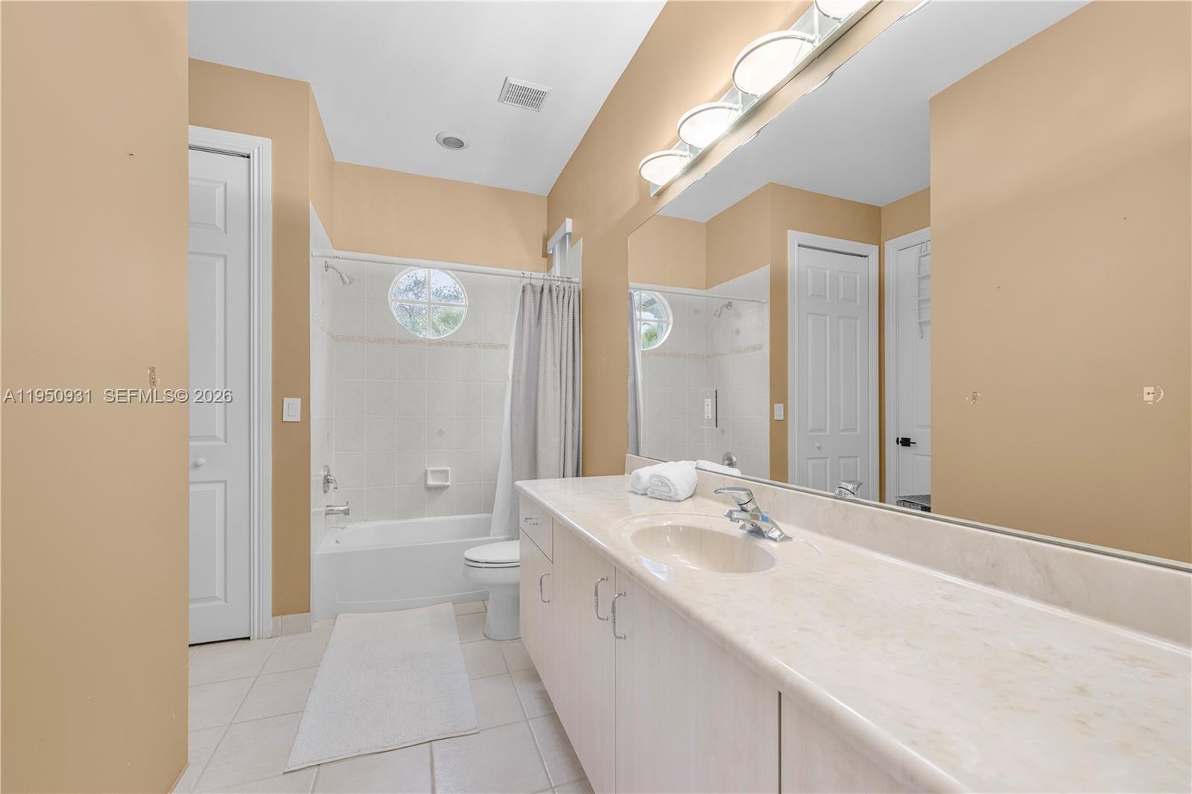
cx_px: 596
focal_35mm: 14
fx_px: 463
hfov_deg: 104.3
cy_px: 397
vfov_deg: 81.2
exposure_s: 1/3
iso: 500
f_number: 8
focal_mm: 14
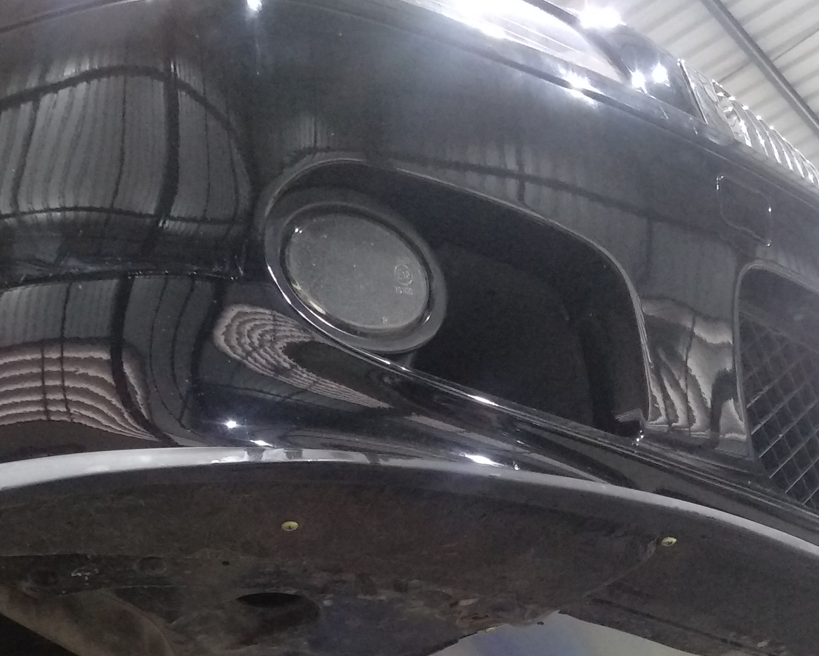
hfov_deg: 38.3
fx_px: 1164
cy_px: 654
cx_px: 262
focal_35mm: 48
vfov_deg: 29.4
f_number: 2.2
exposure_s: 1/25
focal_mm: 3.81
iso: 640
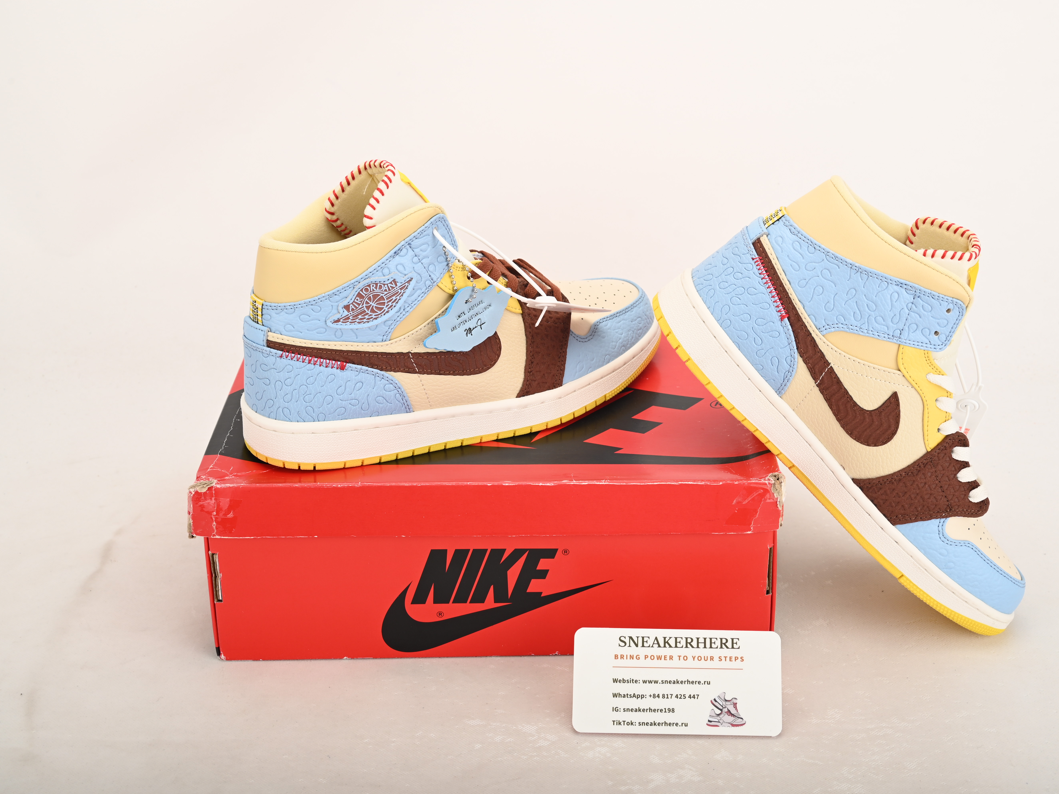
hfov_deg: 38.9
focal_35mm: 49
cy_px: 400
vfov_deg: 29.7
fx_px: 1499
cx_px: 587
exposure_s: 1/200
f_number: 11
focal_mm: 45
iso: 100
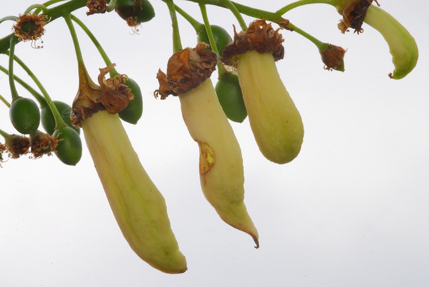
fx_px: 1879
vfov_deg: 8.7
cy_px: 144
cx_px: 214
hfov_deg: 13.0
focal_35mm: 158
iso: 400
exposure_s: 1/4
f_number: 32
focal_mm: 105
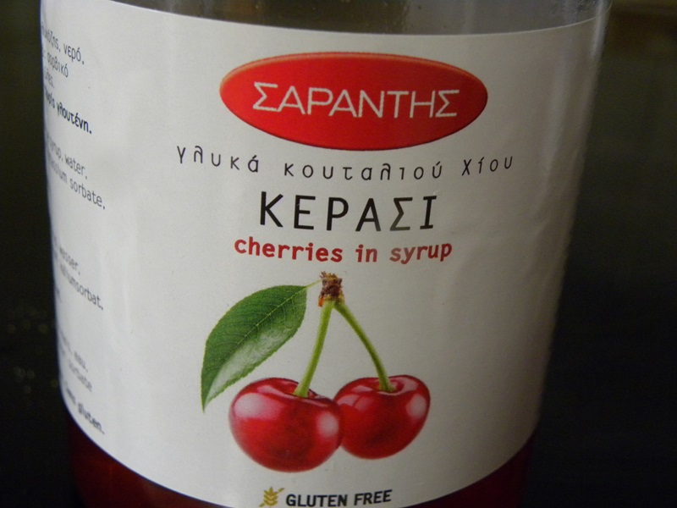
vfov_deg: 28.0
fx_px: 1017
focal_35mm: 52
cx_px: 338
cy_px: 254
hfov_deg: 36.8
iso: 400
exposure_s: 1/48.8
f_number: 3.5
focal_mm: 9.2
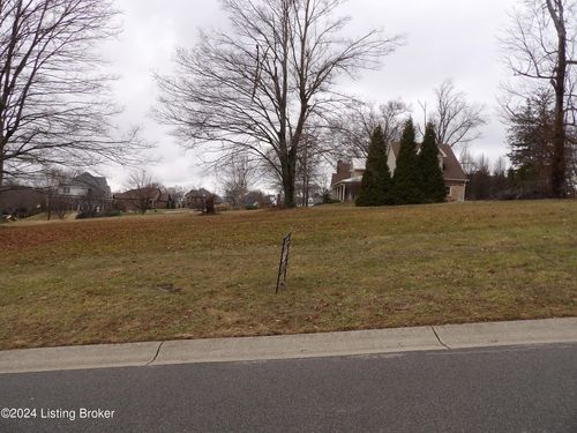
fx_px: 400
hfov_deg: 71.6
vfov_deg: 56.8
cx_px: 288
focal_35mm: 24
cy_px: 216
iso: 100
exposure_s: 1/344
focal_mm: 4.3
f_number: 3.2
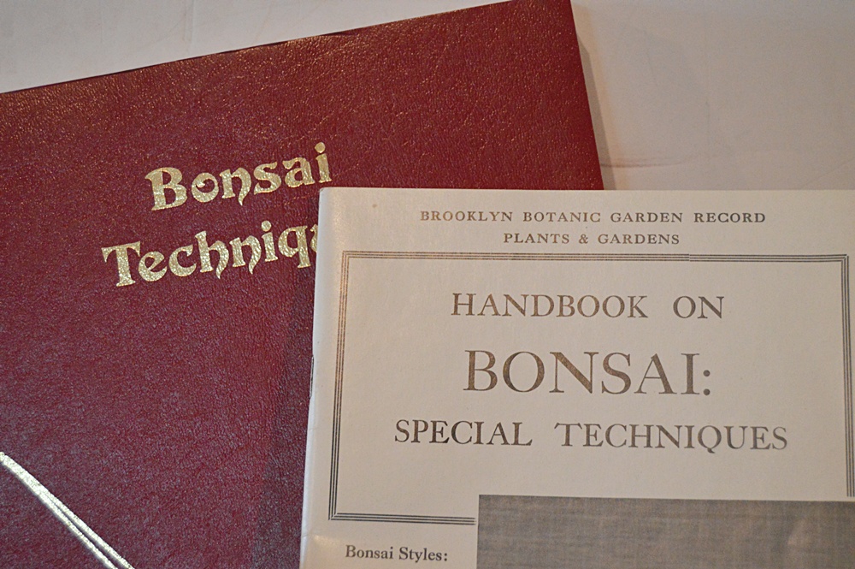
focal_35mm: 68
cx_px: 428
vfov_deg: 20.1
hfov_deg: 29.9
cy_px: 284
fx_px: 1602
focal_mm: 45
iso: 3200
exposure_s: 1/60
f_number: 5.3
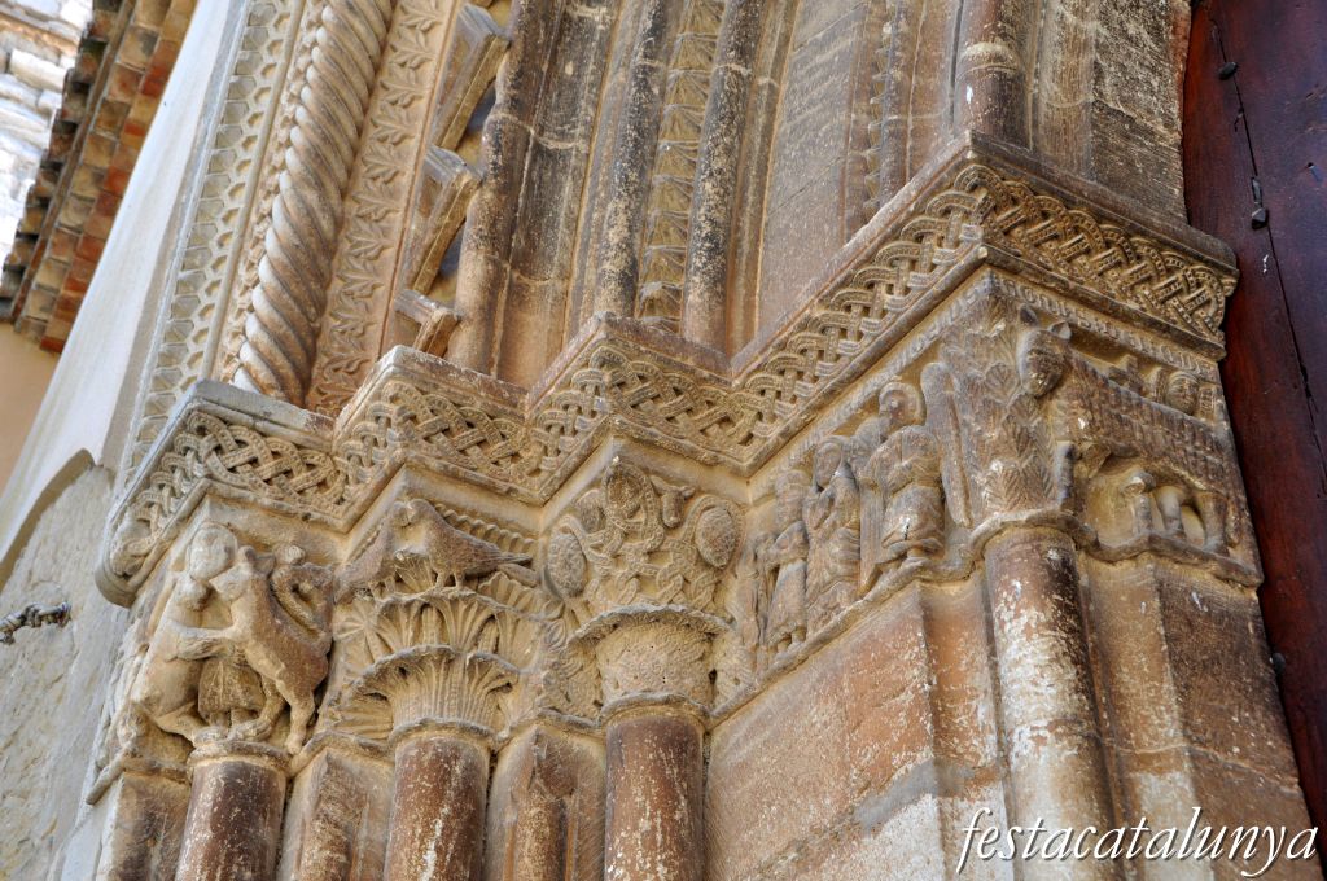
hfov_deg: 41.2
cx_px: 664
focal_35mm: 48
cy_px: 440
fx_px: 1767
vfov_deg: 28.0
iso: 500
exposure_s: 1/200
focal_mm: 32
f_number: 7.1
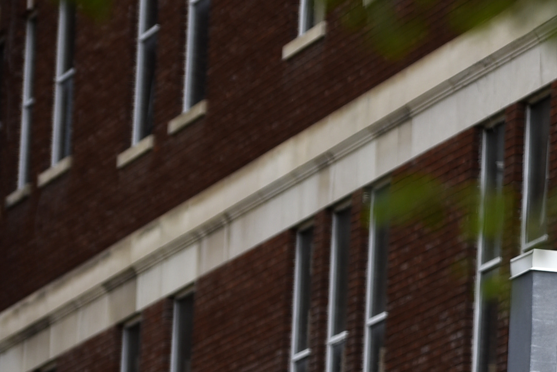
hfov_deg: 5.1
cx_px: 940
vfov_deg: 3.5
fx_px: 6161
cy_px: 375
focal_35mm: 398
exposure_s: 1/1600
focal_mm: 102
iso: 100
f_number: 2.8
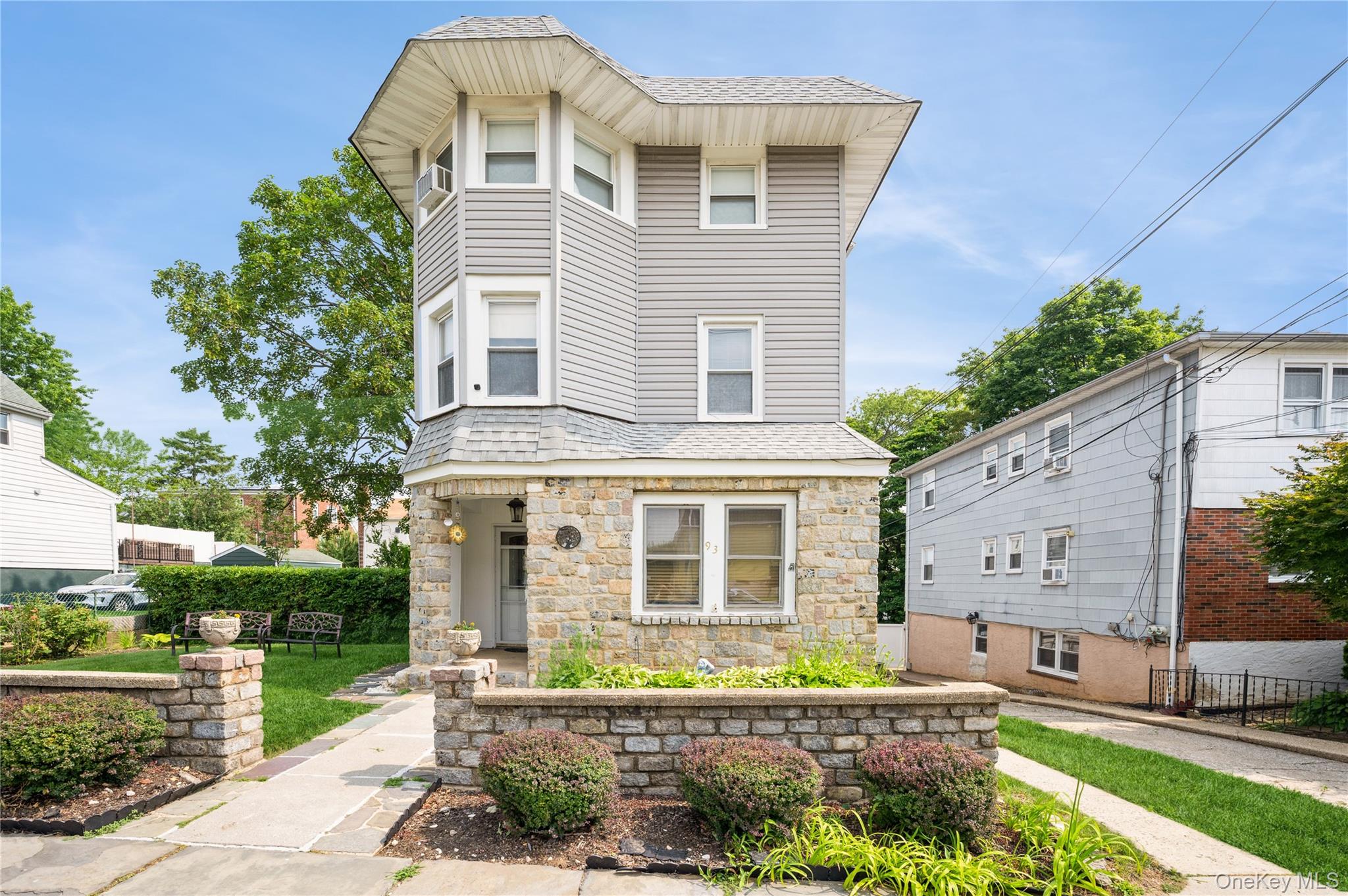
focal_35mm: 14
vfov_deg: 81.1
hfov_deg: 104.3
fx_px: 524
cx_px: 674
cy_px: 448
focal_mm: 14
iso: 200
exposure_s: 1/100
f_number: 11
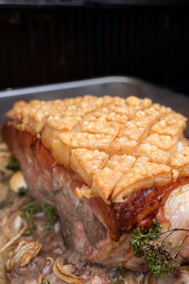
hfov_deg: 26.8
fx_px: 394
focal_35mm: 50
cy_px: 158
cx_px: 127
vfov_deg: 39.5
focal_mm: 35
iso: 1250
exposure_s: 1/100
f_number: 6.3
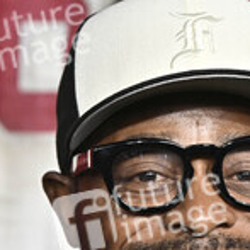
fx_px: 2631
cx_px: 189
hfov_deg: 5.4
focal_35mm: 322
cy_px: 299
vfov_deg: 5.4
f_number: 6.3
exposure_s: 1/400
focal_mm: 139
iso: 320
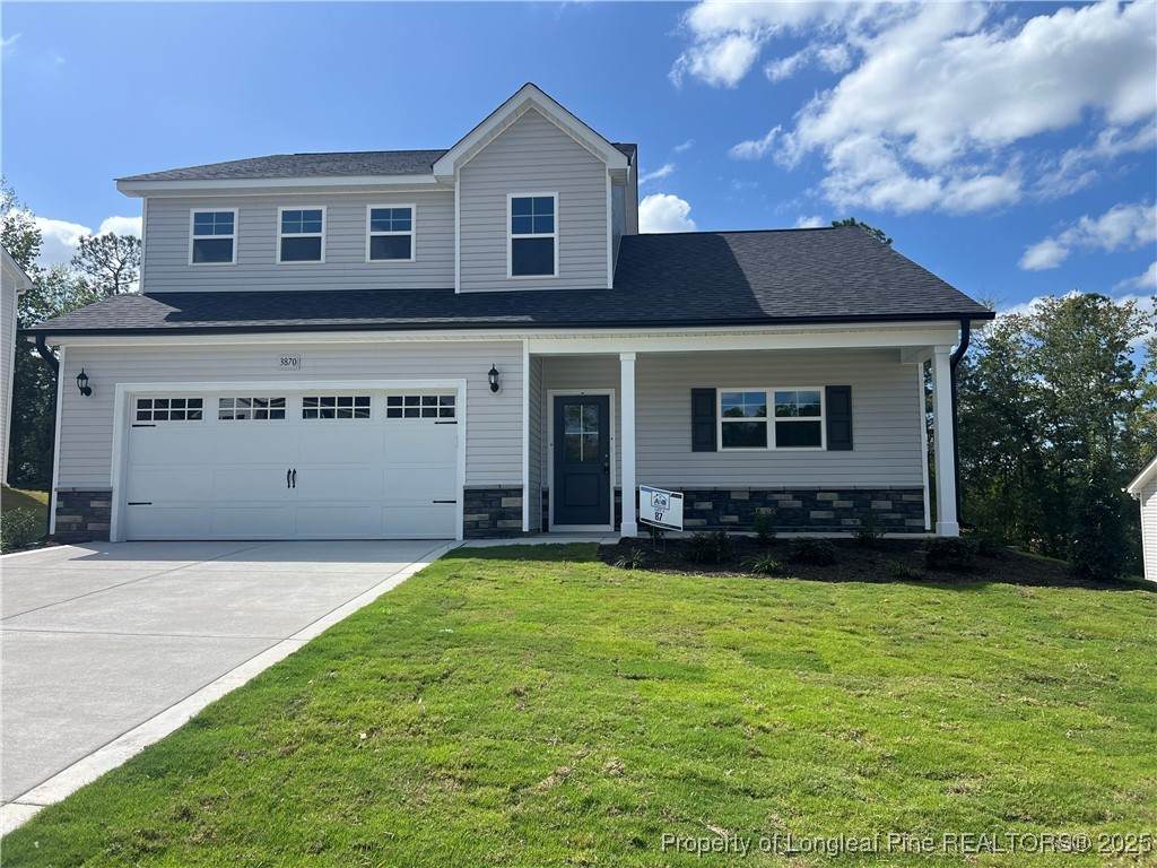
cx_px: 578
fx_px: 869
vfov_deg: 53.1
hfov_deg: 67.3
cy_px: 434
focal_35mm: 26
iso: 50
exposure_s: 1/5319
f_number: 1.5
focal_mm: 5.7
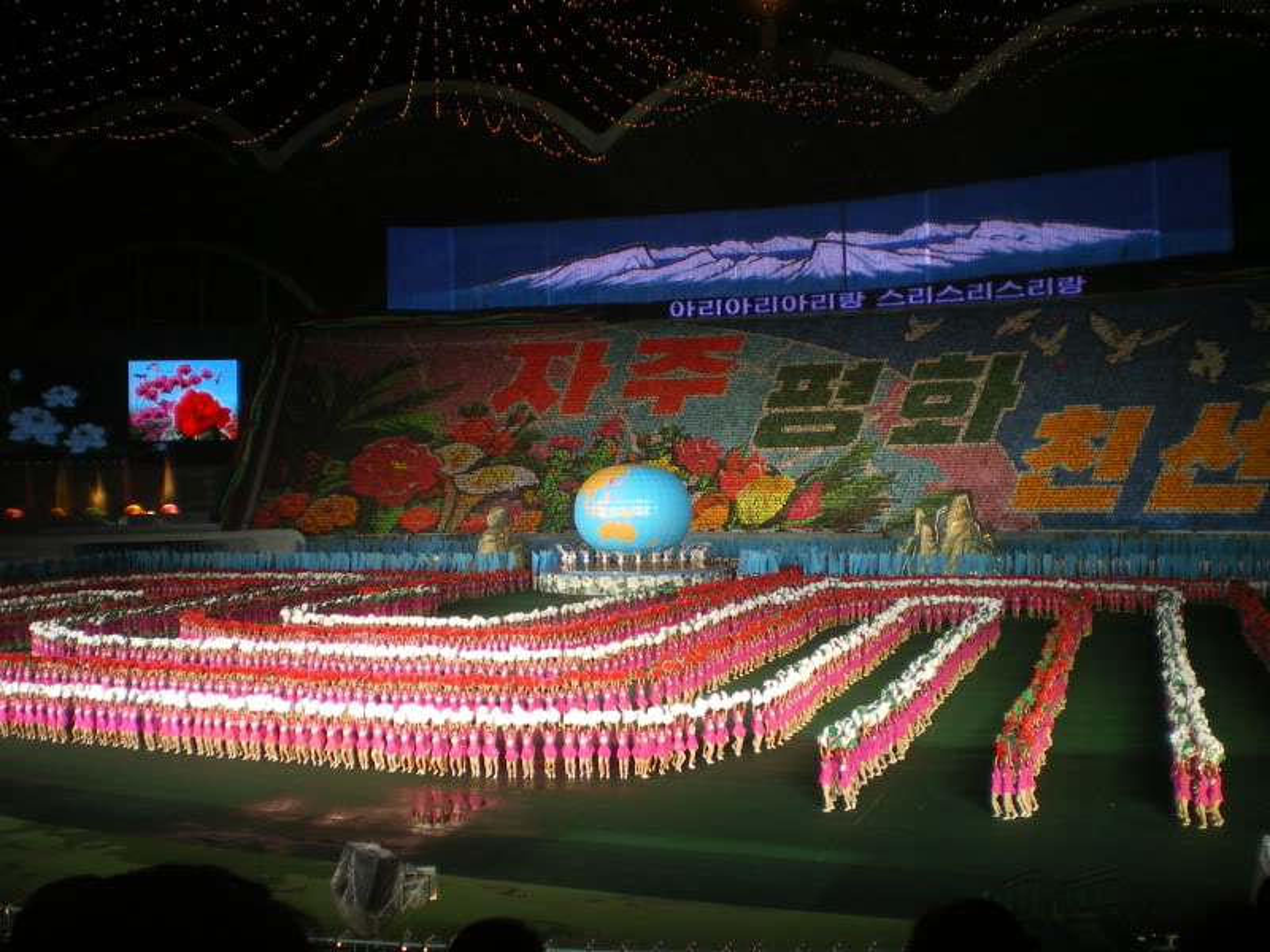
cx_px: 635
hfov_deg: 51.4
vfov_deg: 39.7
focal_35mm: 36
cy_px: 476
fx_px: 1321
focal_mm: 6.3
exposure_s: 1/50
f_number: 3.1
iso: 100
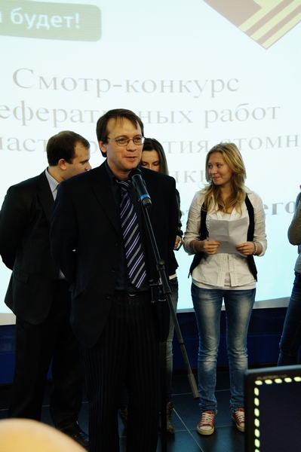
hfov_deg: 25.7
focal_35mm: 52
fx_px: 660
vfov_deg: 37.9
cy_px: 226
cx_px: 150
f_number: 4.5
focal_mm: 35
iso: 1600
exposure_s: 1/25
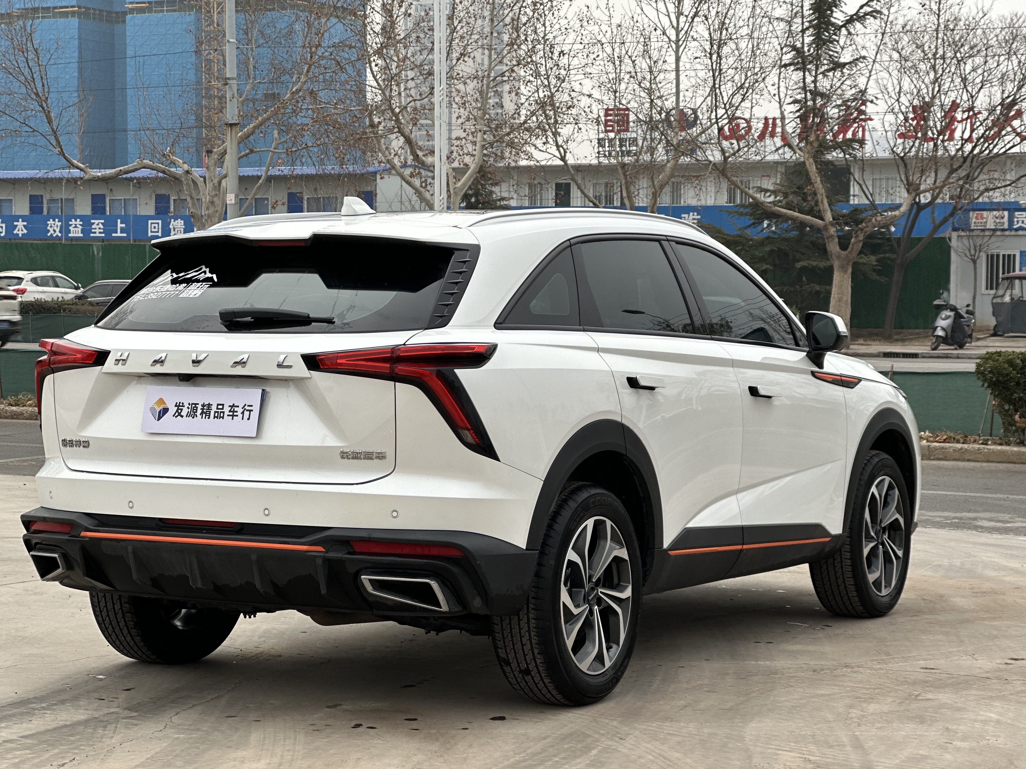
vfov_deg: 19.1
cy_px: 384
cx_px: 513
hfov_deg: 25.3
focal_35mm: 77
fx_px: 2282
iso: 25
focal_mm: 9
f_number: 2.8
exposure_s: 1/121
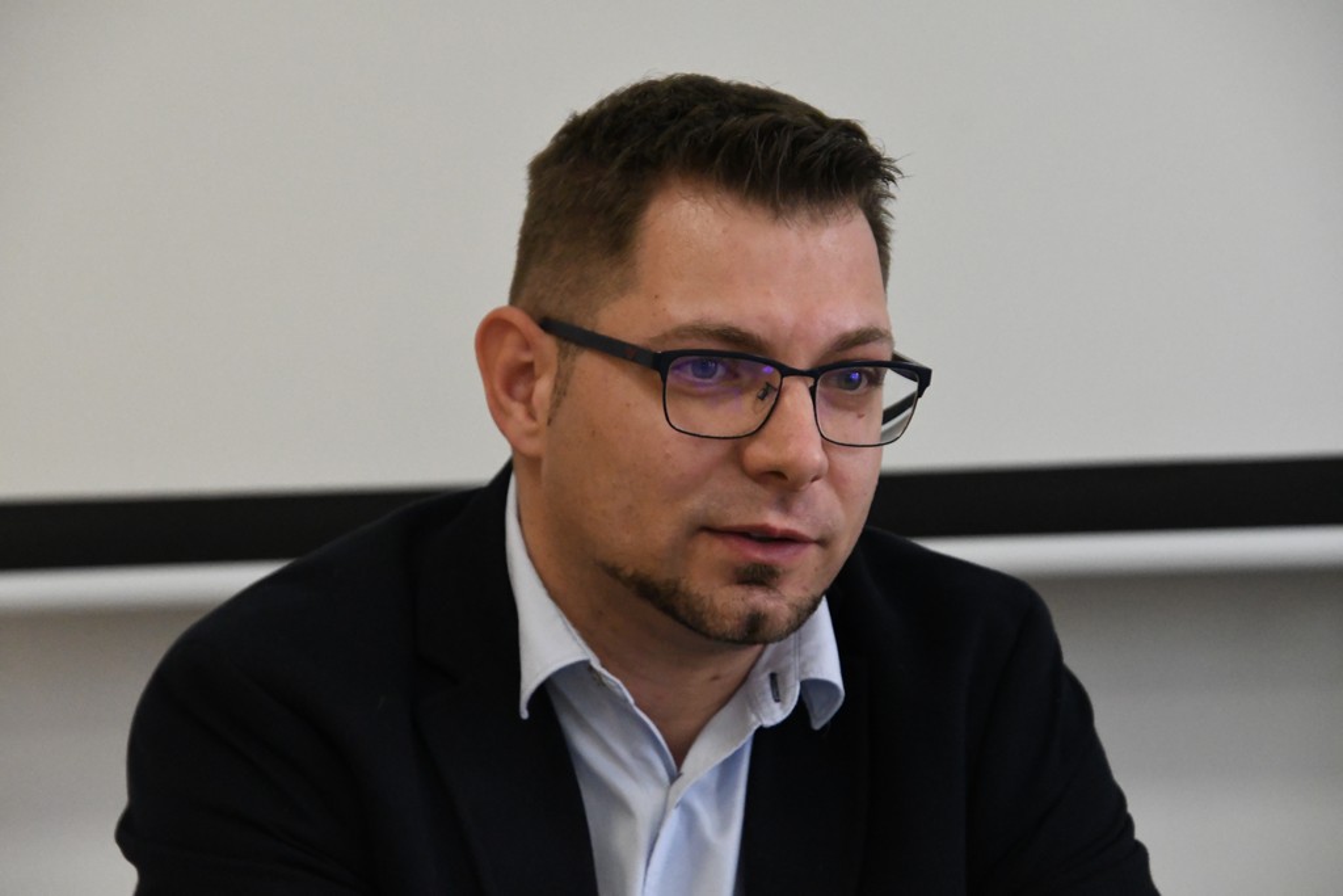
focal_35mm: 202
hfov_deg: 10.2
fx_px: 7536
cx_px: 672
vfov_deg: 6.8
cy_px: 448
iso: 6400
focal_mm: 135
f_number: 5.6
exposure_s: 1/500
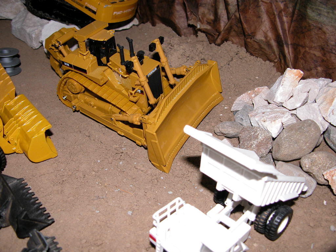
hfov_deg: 52.6
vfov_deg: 40.7
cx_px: 168
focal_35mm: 35
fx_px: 340
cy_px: 126
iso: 100
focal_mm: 8.9
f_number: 2.8
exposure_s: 1/60
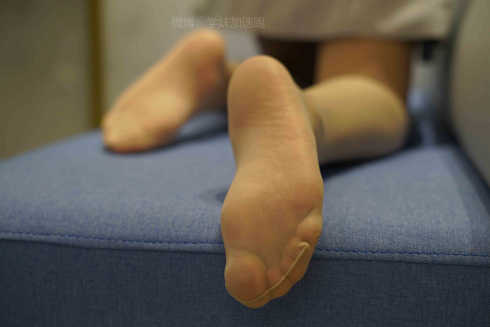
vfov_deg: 27.0
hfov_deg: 39.6
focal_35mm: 50
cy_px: 164
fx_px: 681
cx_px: 245
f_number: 2.8
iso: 320
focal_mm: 50
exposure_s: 1/60
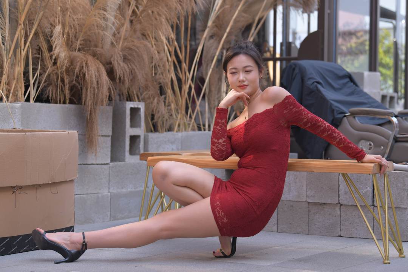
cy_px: 136
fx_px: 975
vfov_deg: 15.9
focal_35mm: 86
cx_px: 204
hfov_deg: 23.6
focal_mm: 86
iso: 360
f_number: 4
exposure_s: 1/400
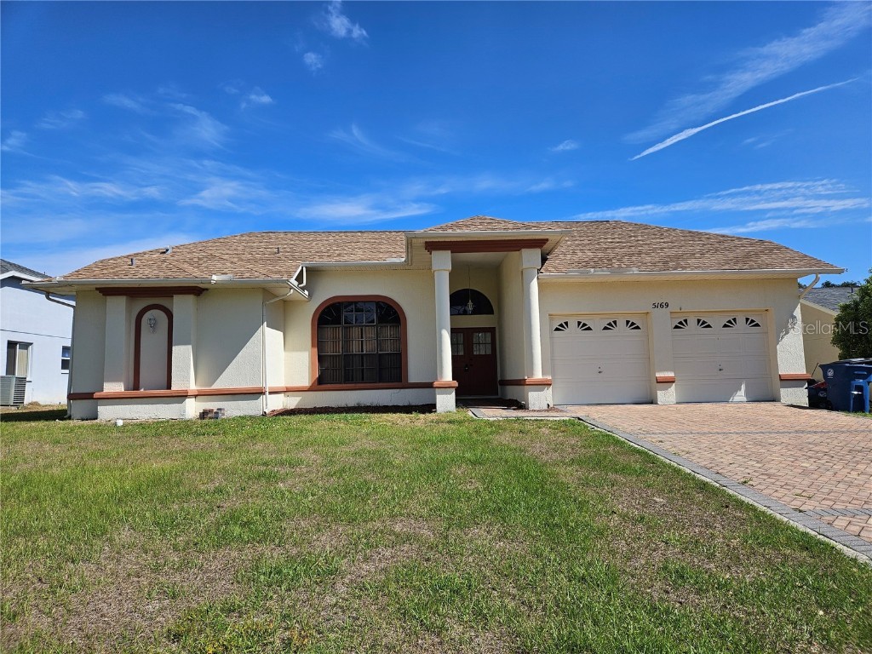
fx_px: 579
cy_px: 327
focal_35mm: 23
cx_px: 436
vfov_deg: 58.9
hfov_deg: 73.9
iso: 25
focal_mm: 5.4
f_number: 1.8
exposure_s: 1/2686
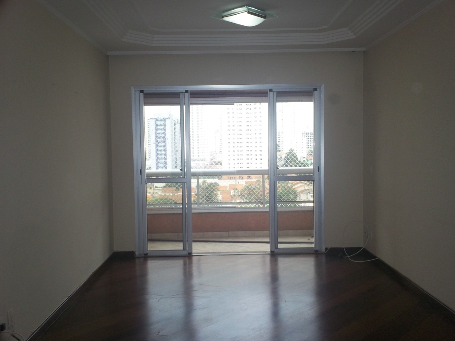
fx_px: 499
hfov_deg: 49.0
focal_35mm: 38
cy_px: 170
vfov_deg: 37.7
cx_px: 228
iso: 160
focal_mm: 6.3
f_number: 4.5
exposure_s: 1/80
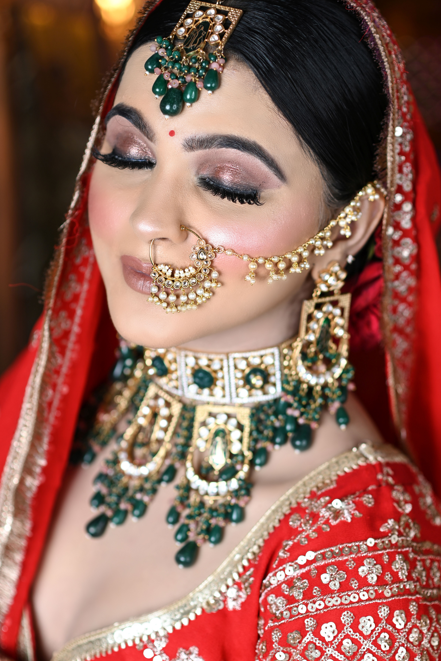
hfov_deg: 13.7
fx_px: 1838
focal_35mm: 100
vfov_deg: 20.4
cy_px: 334
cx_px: 230
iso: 160
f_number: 2.5
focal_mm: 85
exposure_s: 1/200
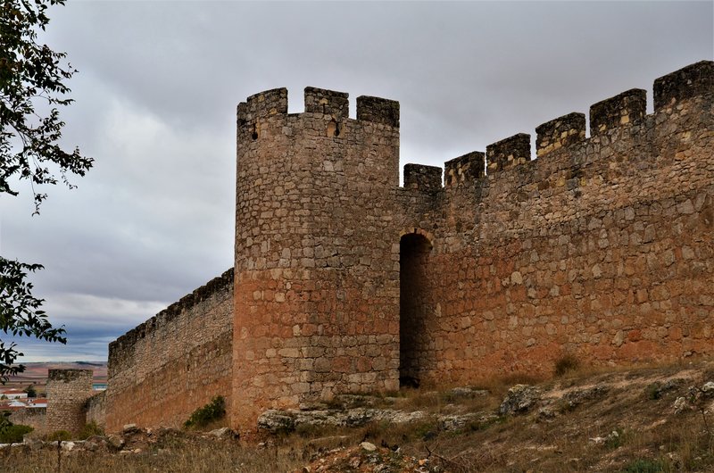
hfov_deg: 35.1
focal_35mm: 57
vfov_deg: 23.7
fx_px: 1128
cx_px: 357
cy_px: 236
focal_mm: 38
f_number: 9
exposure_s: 1/160
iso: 400
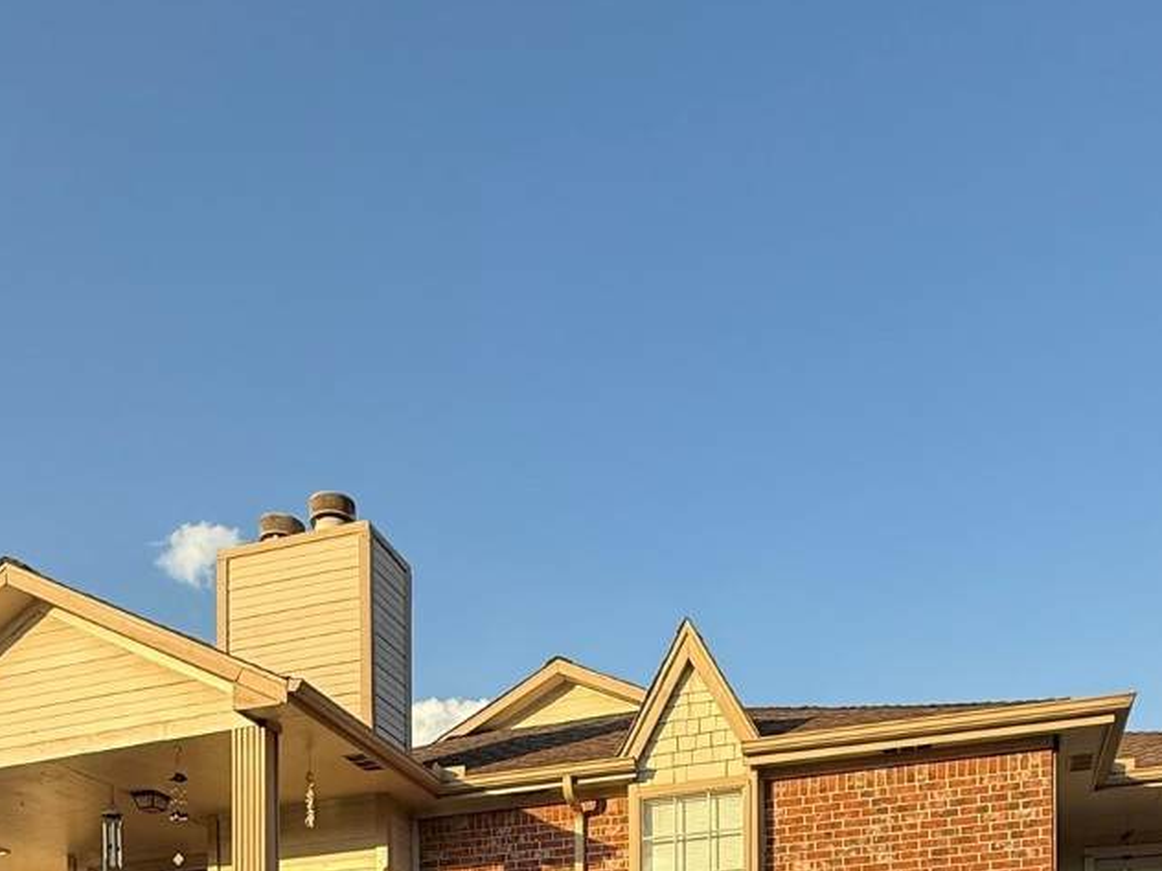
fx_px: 1141
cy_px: 1196
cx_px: 599
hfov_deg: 53.9
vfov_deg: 30.4
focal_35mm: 34
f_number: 2.2
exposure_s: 1/853
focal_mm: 2.22
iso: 50
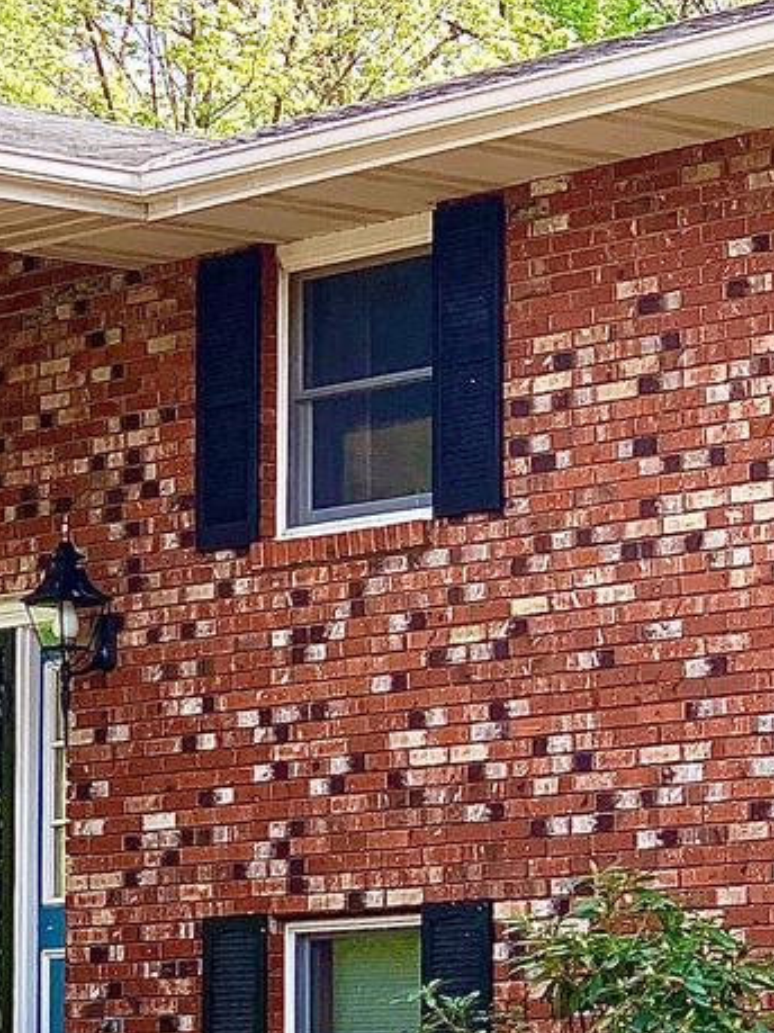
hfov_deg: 8.5
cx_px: 209
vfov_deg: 11.3
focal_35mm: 174
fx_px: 5190
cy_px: 788
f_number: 2.4
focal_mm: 6
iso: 16
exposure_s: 1/521
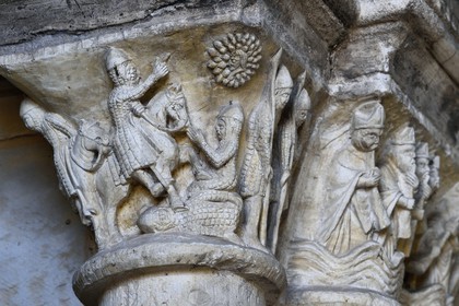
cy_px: 153
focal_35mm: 150
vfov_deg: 9.1
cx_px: 230
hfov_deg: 13.7
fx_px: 1912
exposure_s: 1/125
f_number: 10
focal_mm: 150
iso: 1600
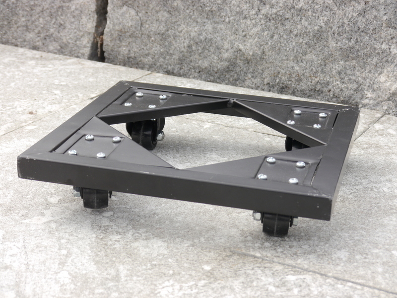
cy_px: 149
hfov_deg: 23.3
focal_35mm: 84
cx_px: 198
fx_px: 963
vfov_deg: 17.6
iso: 160
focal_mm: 42
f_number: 7.1
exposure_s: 1/250
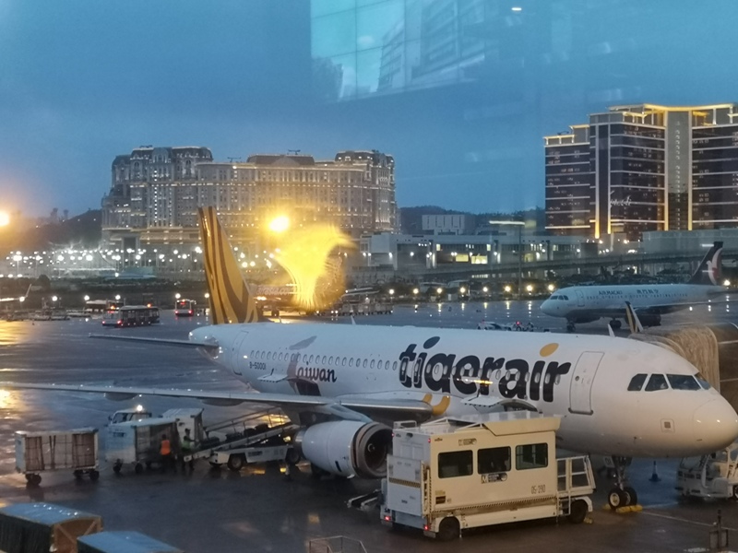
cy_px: 276
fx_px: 1364
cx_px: 369
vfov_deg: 22.9
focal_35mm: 64
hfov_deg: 30.3
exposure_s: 1/33.3
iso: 250
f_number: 1.8
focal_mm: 3.95
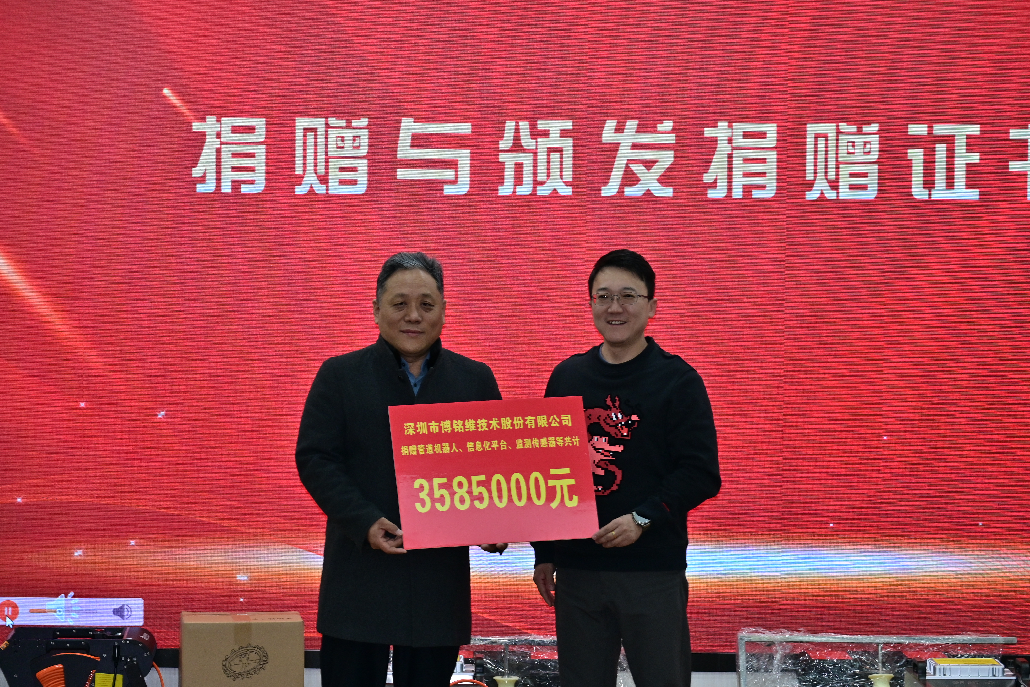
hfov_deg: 16.8
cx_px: 535
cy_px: 357
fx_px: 3490
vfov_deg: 11.2
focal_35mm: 122
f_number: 4.8
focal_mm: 78
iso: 400
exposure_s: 1/125
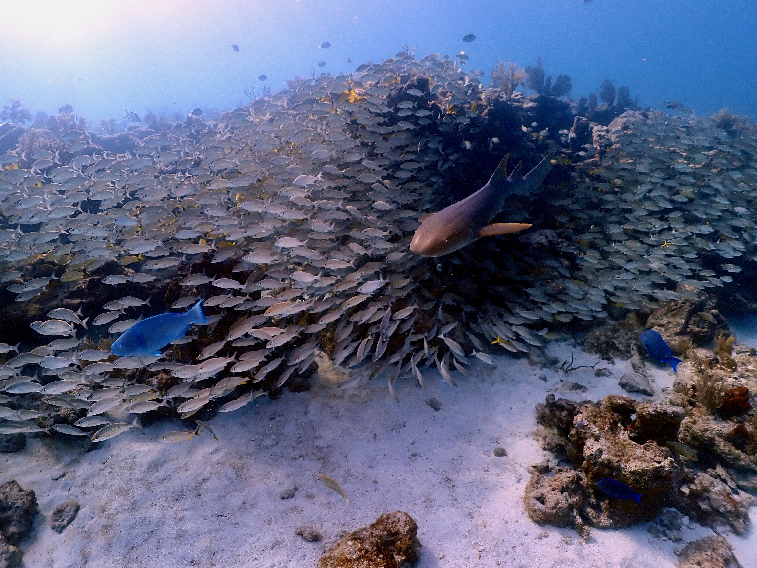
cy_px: 284
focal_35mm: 25
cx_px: 378
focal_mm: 4.5
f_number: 2.8
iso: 100
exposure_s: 1/250
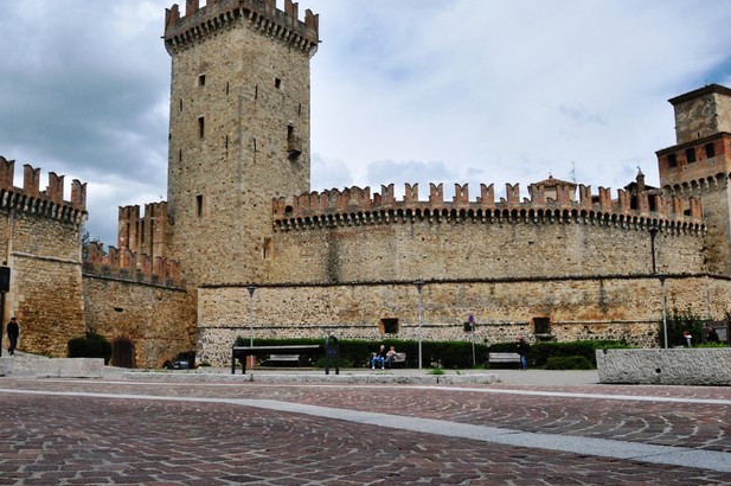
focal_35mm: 35
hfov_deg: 54.3
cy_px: 255
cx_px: 319
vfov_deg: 37.8
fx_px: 710
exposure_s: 1/500
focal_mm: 18
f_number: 11
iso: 400
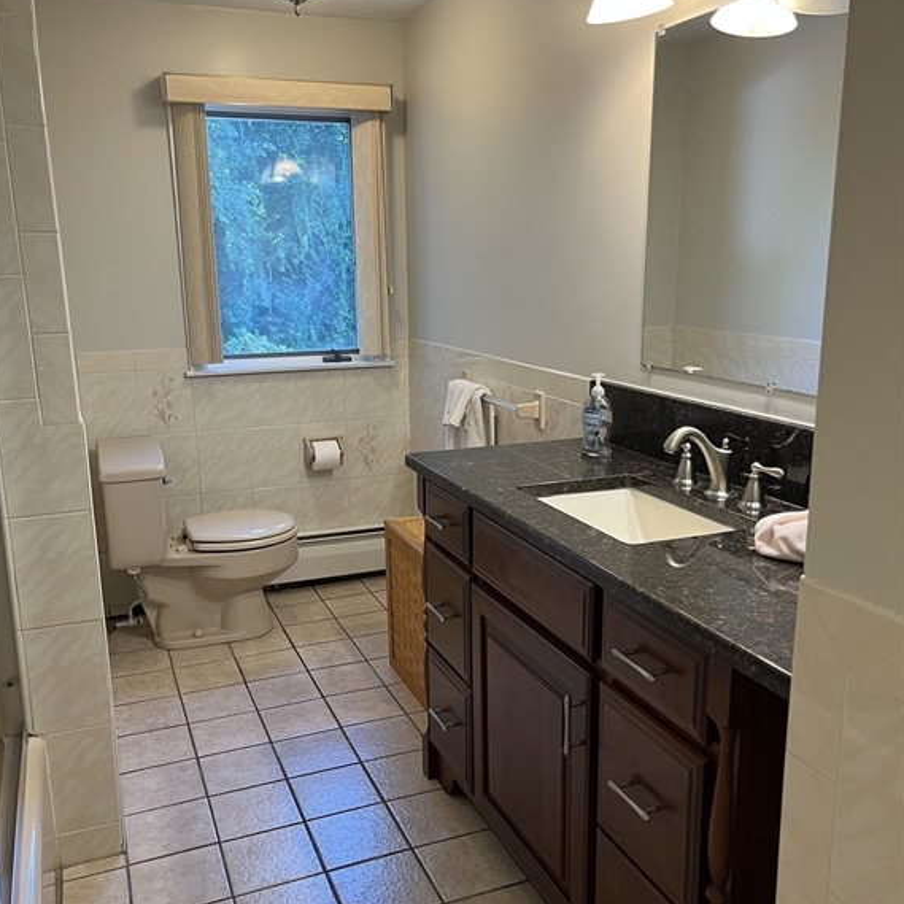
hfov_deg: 52.5
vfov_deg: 52.5
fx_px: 916
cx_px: 450
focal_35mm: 31
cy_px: 475
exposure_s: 1/60
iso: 80
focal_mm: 5.1
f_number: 1.6
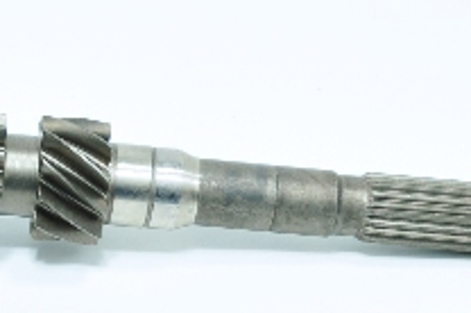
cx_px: -32
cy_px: 210
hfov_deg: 13.6
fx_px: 1933
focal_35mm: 148
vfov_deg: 9.2
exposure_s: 1/60
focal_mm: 32
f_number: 5.6
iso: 200
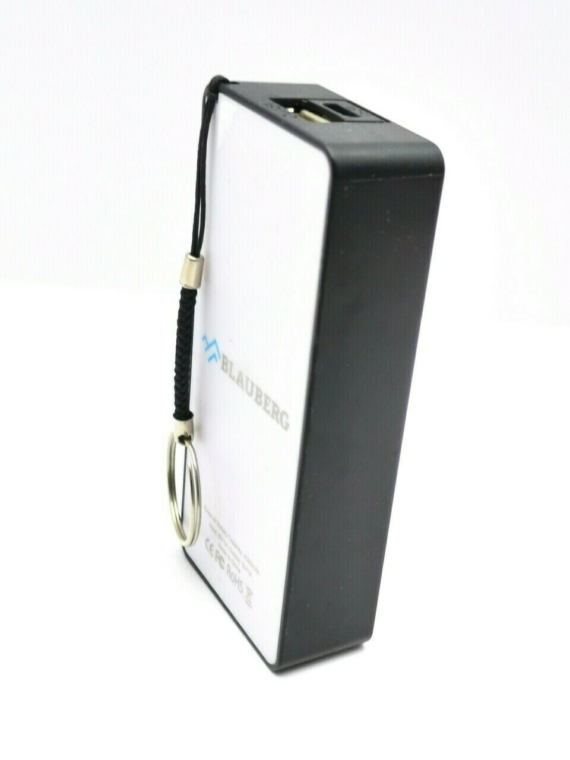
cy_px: 380
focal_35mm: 48
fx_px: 1054
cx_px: 285
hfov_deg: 30.3
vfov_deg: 39.7
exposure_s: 1/281
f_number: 1.8
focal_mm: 4.75
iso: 50
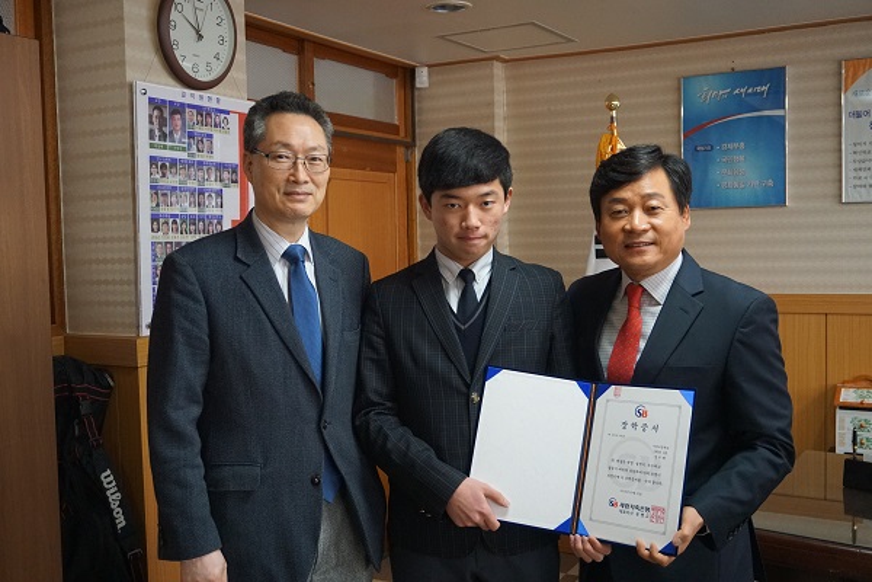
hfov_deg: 49.6
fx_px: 945
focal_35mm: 39
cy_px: 291
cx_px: 436
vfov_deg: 34.2
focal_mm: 26
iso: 2000
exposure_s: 1/160
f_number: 4.5
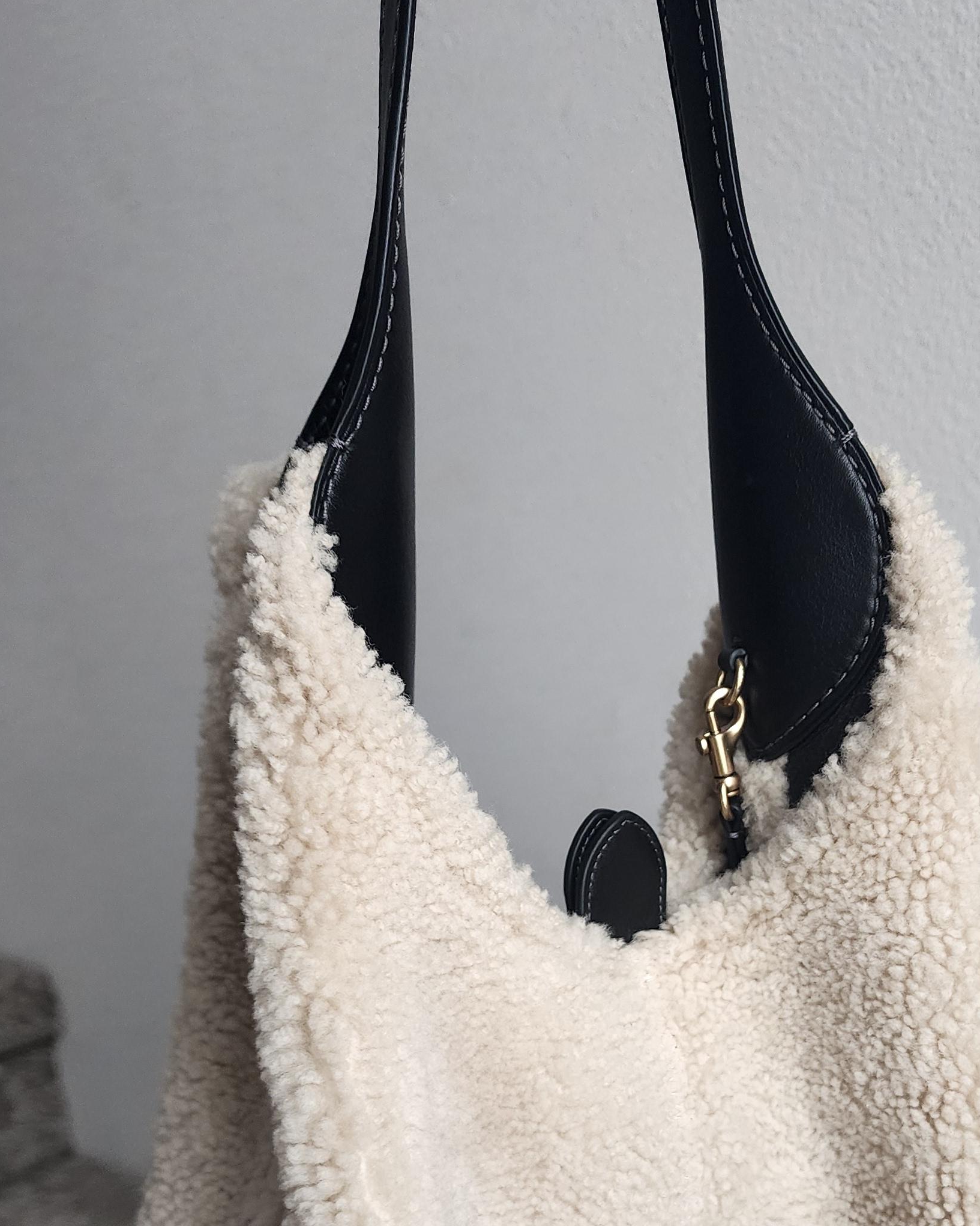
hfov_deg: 33.8
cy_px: 976
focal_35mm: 44
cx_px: 668
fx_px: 1595
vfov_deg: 40.3
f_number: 1.8
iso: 250
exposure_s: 1/120
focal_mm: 6.4
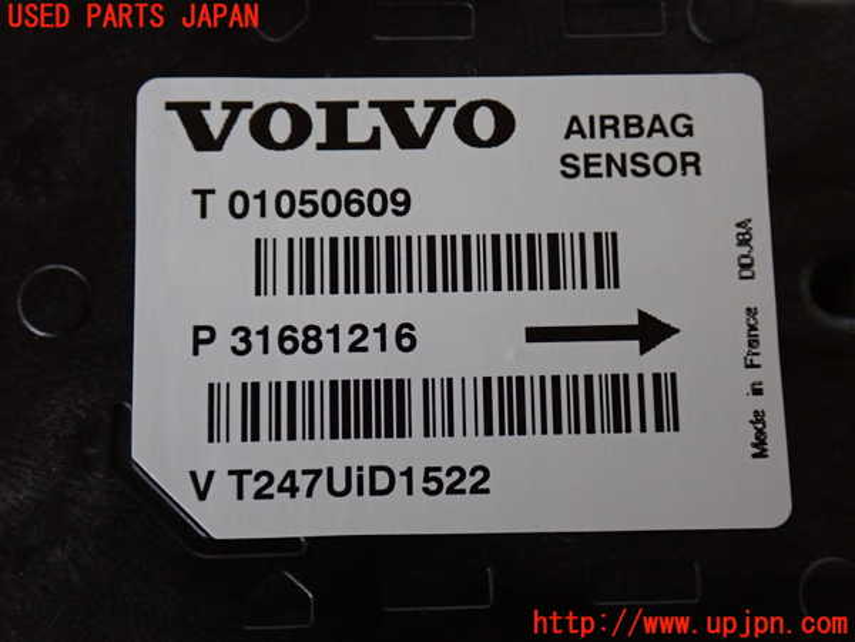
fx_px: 1087
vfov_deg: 32.9
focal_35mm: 44
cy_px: 321
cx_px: 428
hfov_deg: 42.9
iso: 800
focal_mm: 7.84
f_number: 2.9
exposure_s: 1/25
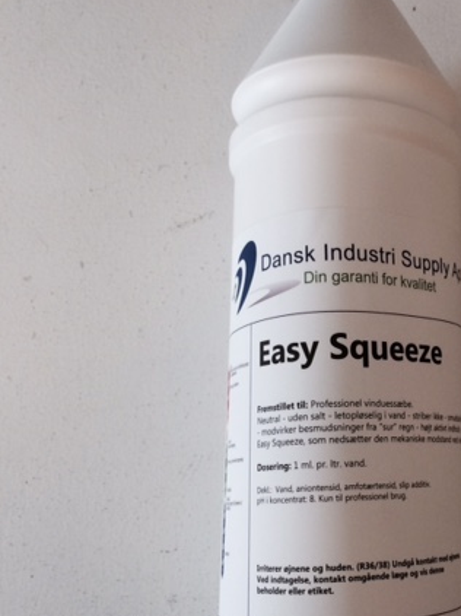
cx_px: 338
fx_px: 782
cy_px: 358
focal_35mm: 44
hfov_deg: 32.3
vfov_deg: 42.8
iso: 32
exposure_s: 1/30
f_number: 2.2
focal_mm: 4.15
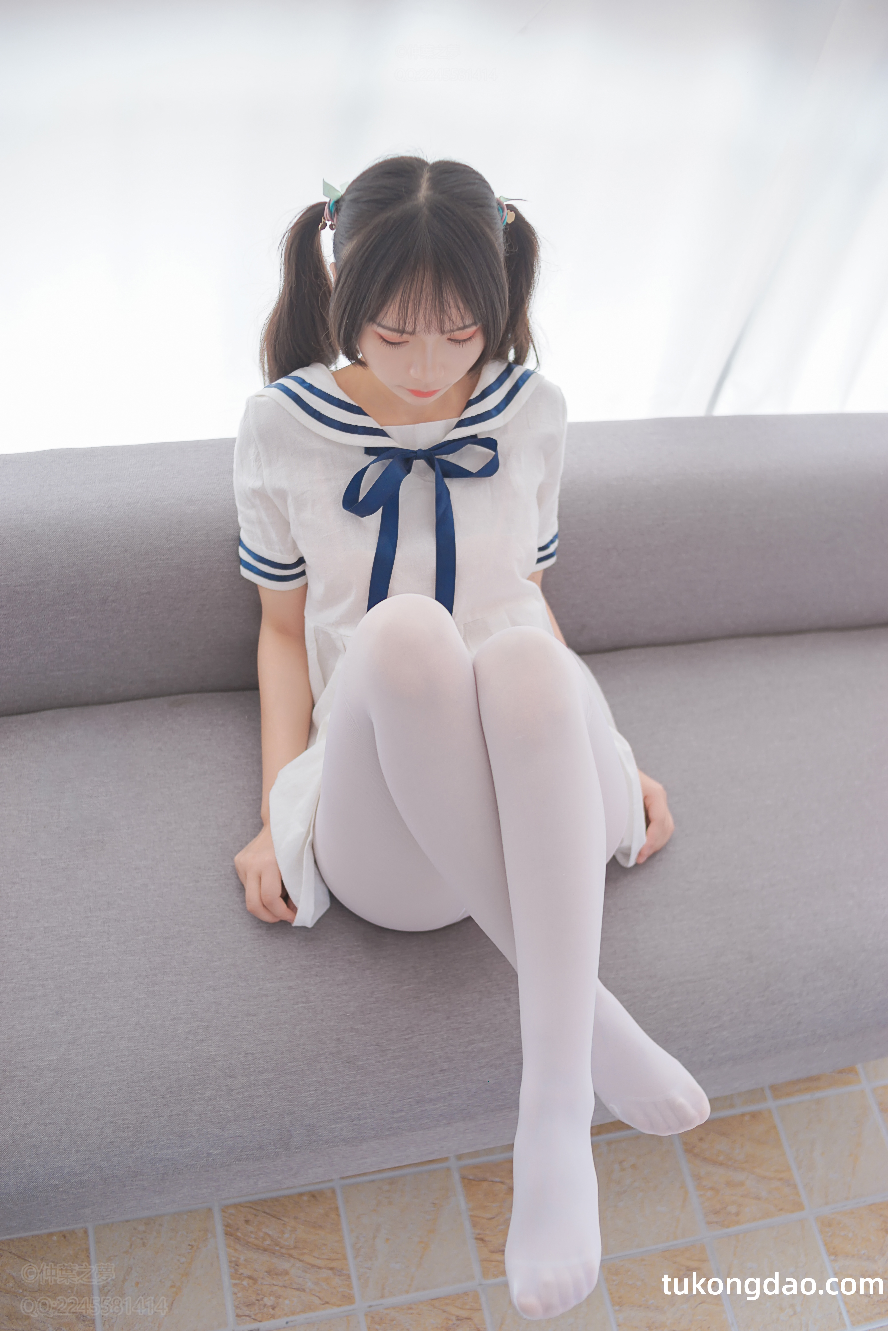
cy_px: 666
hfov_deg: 37.9
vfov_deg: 54.4
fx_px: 1295
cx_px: 444
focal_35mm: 35
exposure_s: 1/60
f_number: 2.8
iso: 125
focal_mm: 35
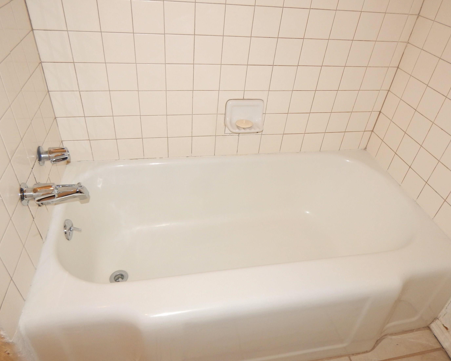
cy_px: 176
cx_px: 226
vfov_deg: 58.8
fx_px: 320
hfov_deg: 70.3
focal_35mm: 24
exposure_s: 1/30
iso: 200
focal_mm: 4
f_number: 3
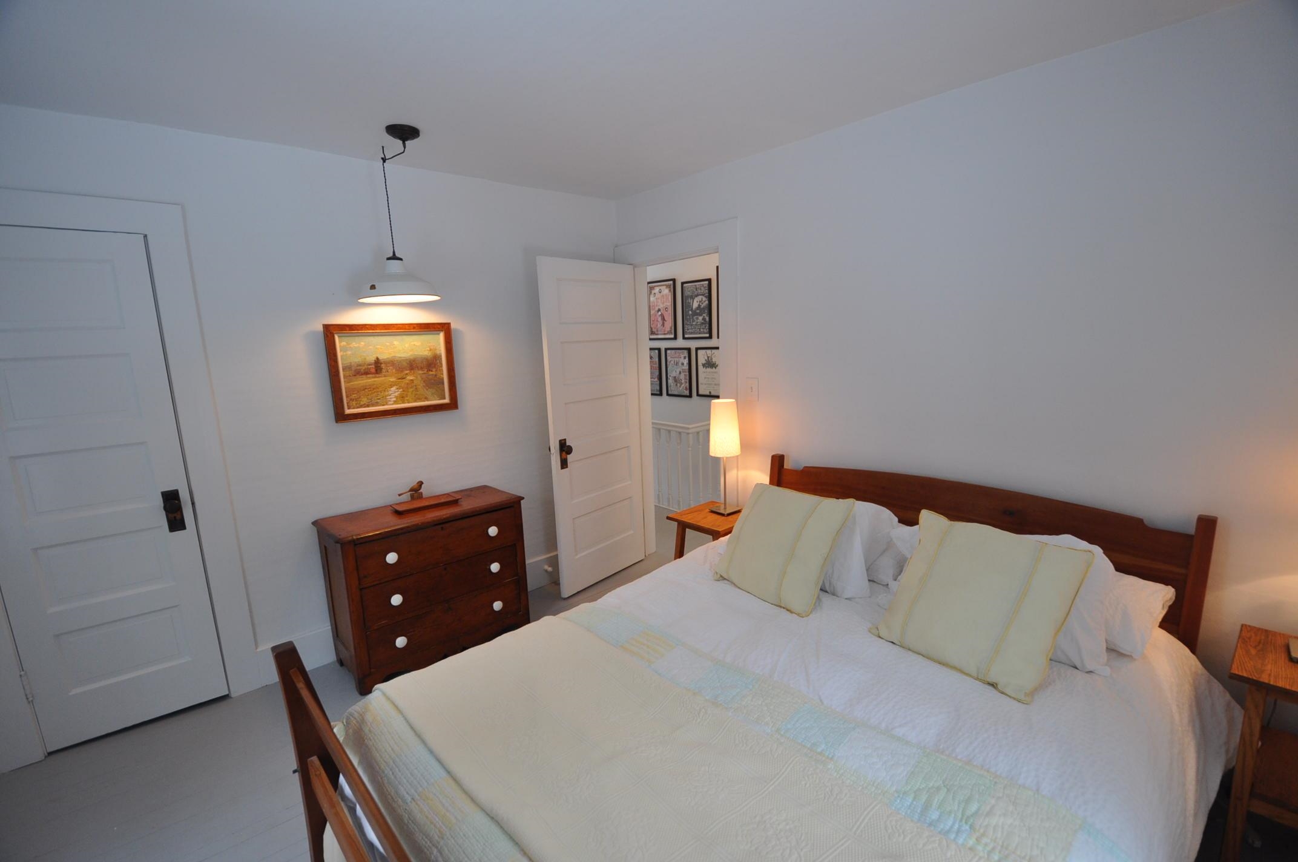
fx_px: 540
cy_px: 431
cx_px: 649
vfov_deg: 77.2
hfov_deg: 100.5
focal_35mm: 15
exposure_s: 1/60
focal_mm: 10
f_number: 4
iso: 500
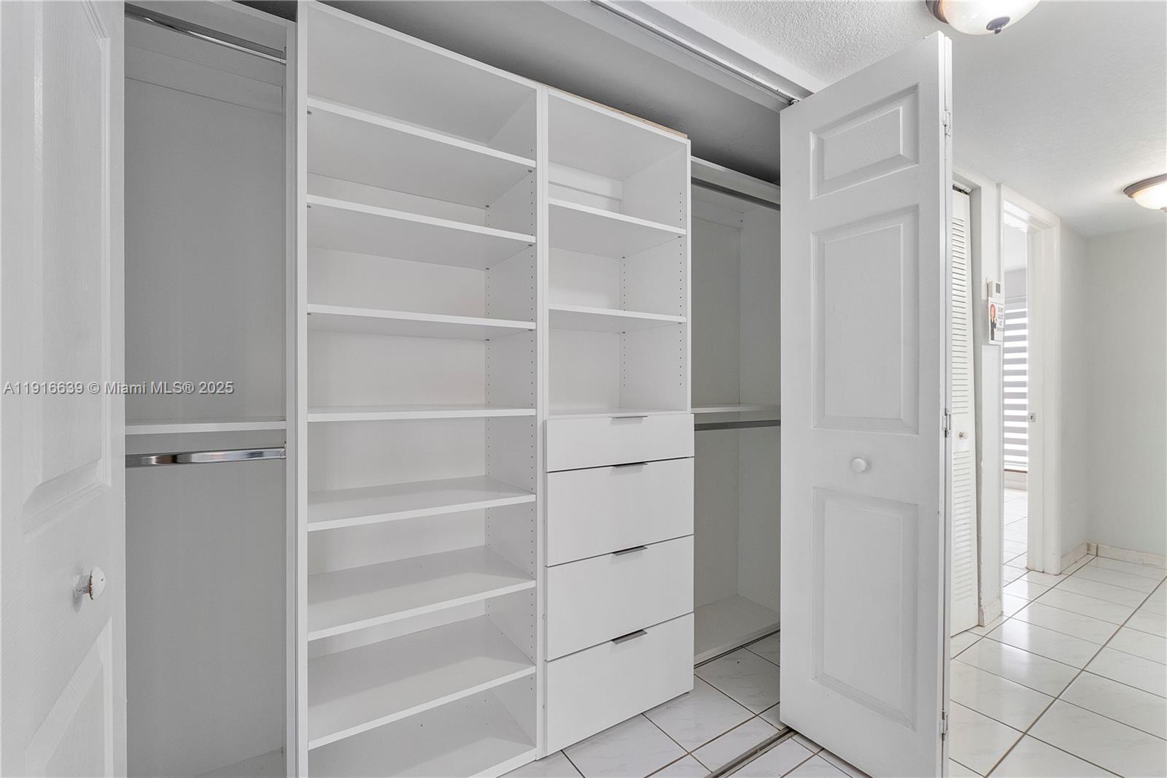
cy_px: 389
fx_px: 486
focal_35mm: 15
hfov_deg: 100.4
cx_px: 584
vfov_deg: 77.3
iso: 800
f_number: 8
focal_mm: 10
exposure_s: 1/25
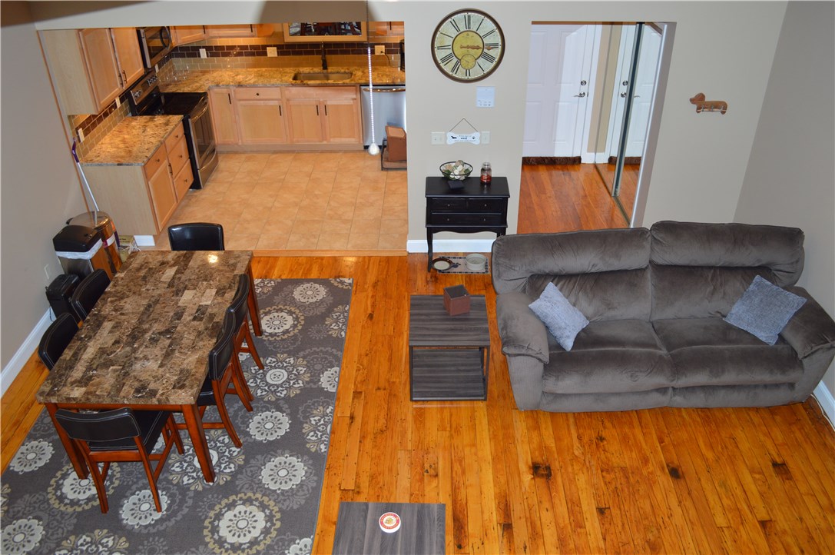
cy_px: 278
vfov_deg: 43.5
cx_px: 418
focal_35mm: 30
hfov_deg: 62.0
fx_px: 695
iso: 400
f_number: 3.8
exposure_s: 1/60
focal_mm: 20
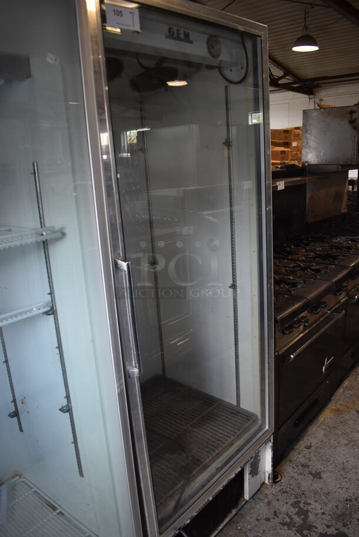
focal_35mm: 27
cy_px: 268
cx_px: 180
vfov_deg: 67.3
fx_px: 403
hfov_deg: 48.0
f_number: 3.5
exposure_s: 1/125
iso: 800
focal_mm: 18
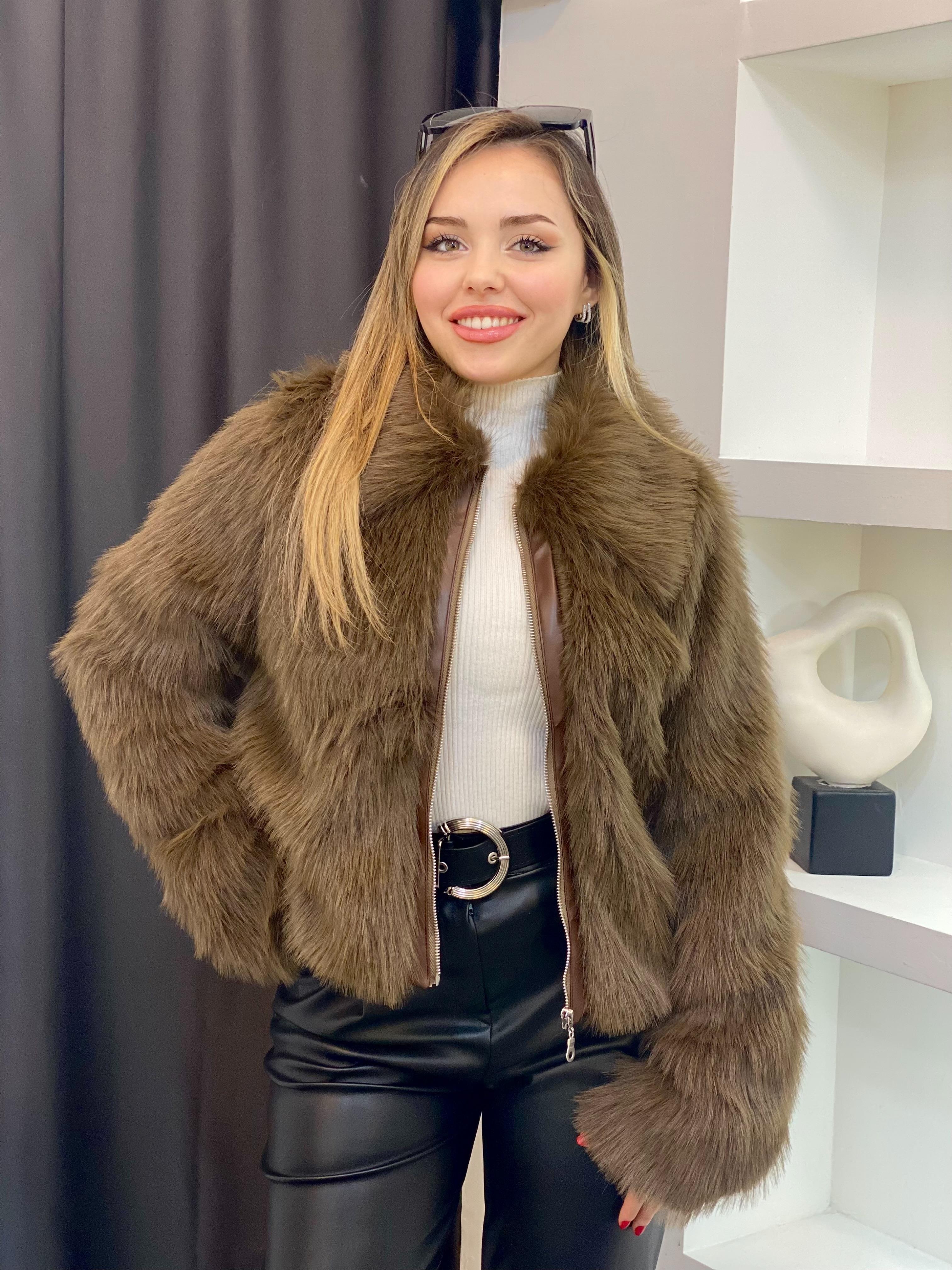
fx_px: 1907
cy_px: 635
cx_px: 476
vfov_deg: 36.8
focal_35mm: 52
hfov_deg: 28.0
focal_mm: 6
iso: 125
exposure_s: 1/100
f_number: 2
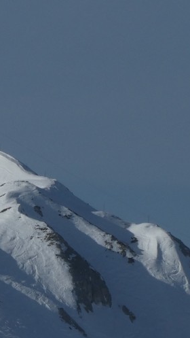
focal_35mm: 789
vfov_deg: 2.7
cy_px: 295
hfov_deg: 1.5
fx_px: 7058
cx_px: -159
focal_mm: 53.8
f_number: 8
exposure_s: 1/1000
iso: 80
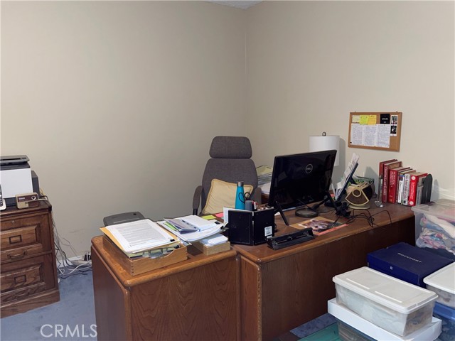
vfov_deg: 53.1
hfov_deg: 67.3
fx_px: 342
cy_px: 170
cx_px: 228
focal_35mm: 26
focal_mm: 4.2
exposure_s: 1/13
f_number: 1.6
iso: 80
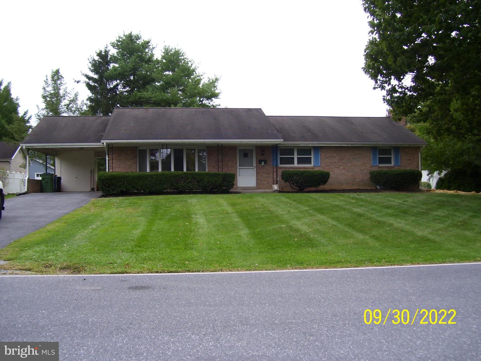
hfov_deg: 50.1
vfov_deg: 38.7
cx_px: 240
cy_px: 180
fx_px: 514
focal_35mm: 37
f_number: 2.7
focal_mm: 6
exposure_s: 1/750
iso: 80
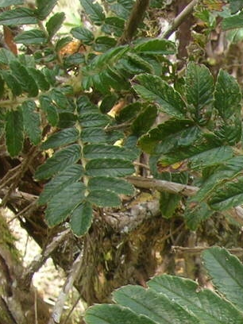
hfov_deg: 12.6
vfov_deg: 17.6
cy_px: 347
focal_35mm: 108
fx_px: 1011
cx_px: 422
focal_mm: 5.7
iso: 50
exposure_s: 1/31.4
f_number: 4.9
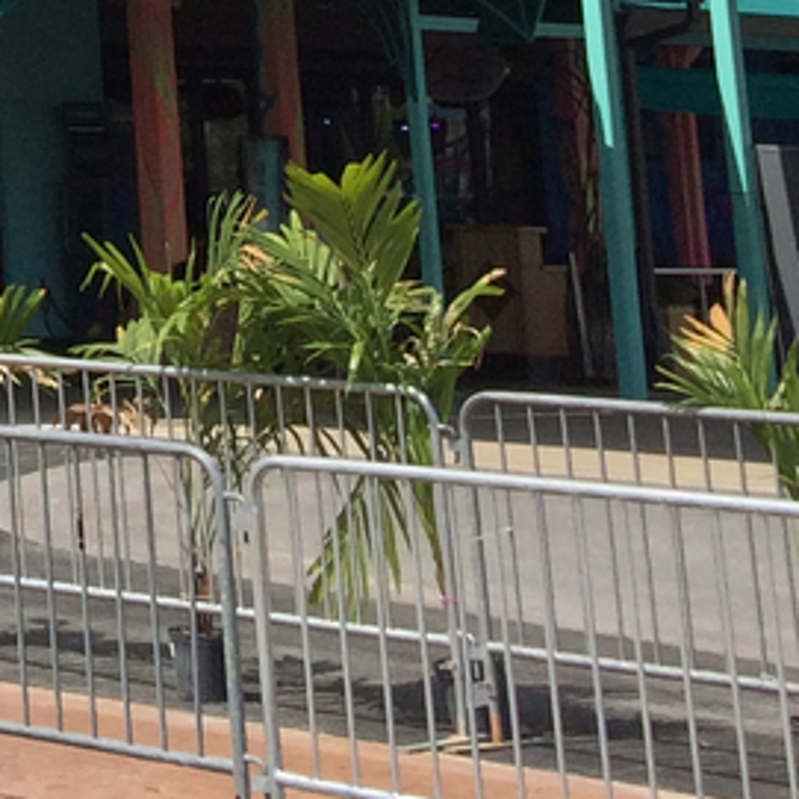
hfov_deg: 11.5
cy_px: -784
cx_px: -814
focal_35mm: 136
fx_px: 3552
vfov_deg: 11.6
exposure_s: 1/2415
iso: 32
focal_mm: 4.15
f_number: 2.2
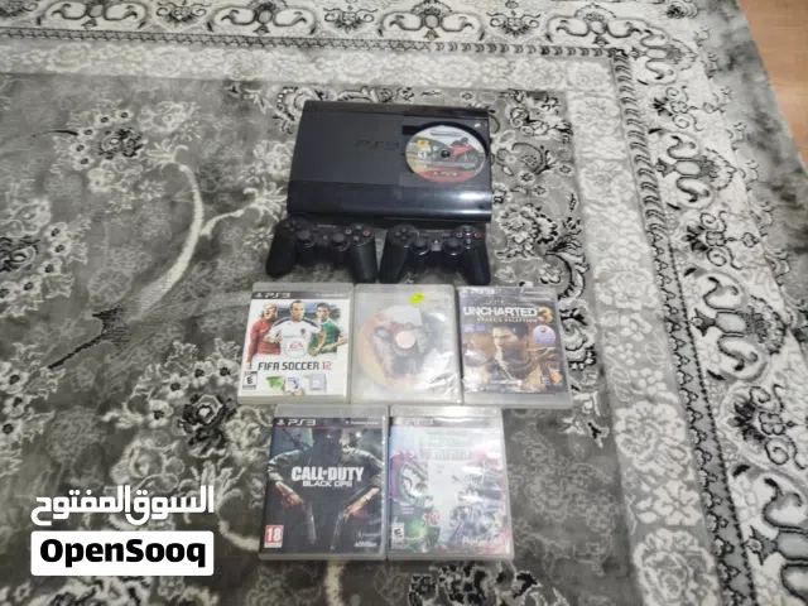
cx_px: 404
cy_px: 303
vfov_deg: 56.8
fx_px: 560
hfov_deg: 71.6
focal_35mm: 24
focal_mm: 5.31
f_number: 1.7
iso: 800
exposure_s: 1/33
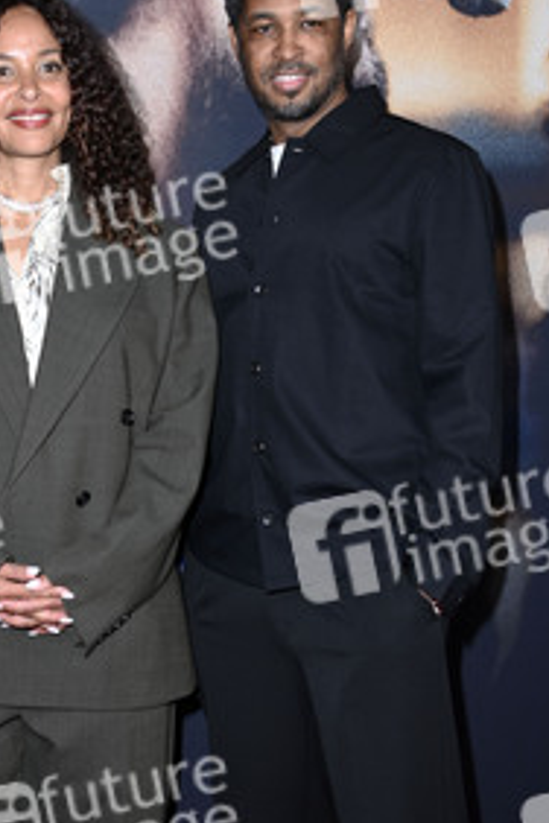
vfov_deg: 29.6
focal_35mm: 68
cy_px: 388
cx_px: 172
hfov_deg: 19.9
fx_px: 1555
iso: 1250
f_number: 5.6
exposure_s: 1/250
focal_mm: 48
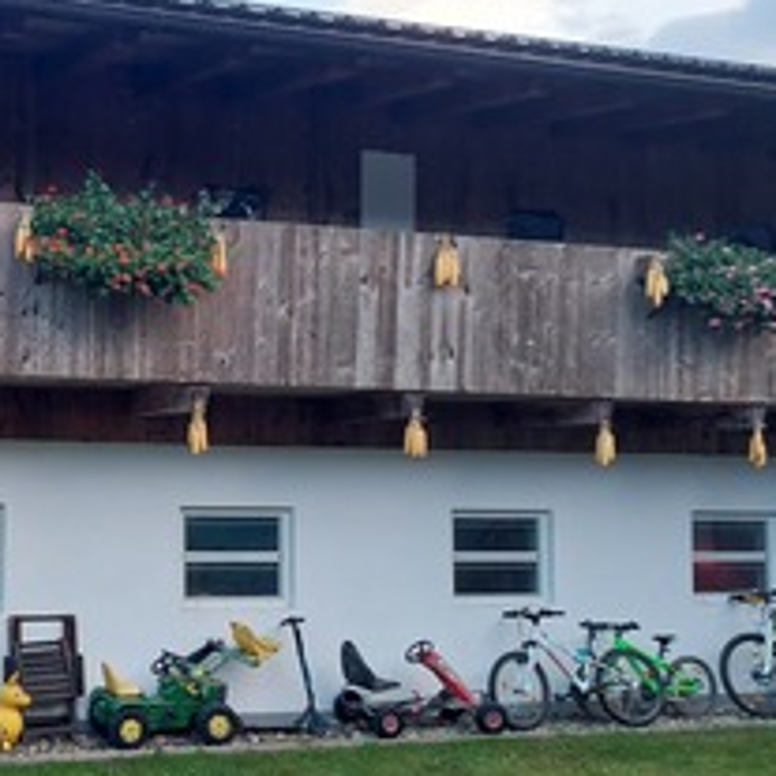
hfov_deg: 32.4
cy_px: 367
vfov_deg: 35.3
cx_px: -11
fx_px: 1217
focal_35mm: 48
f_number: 1.8
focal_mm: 5.23
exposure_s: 1/50
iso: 80
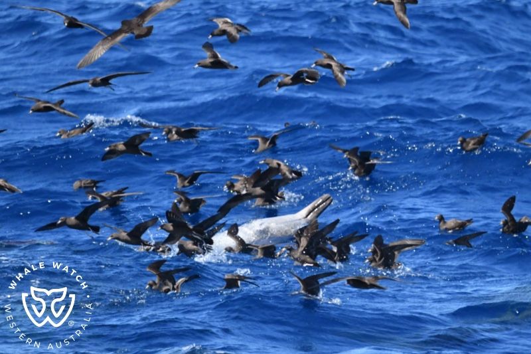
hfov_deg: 3.4
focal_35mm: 600
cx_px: 266
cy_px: 177
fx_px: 8848
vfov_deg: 2.3
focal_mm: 600
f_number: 6.3
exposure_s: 1/8000
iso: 2200
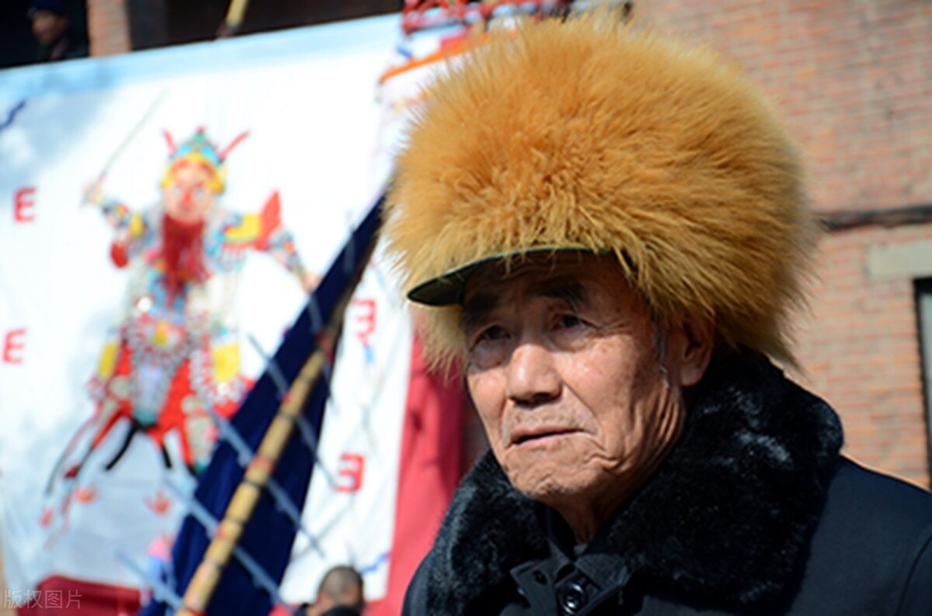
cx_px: 466
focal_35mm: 105
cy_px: 308
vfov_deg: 13.0
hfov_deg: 19.5
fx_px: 2712
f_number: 5.6
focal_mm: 70
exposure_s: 1/640
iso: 400
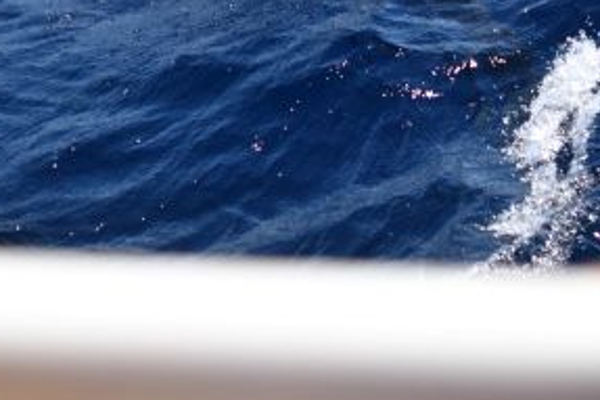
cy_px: -150
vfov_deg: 8.1
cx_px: 309
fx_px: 2782
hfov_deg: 12.3
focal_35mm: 167
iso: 900
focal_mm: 60
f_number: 5
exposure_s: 1/8000
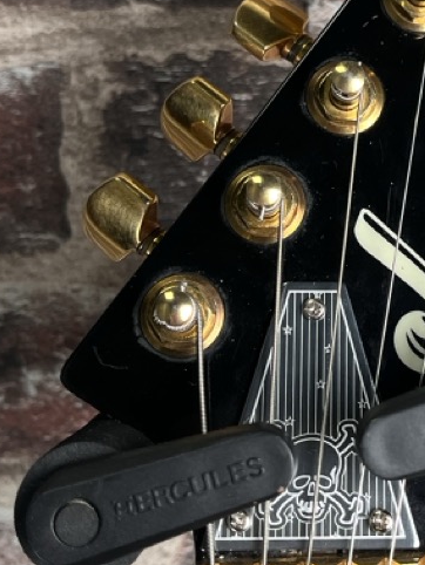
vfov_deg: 28.0
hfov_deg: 20.8
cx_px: 397
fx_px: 1129
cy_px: 193
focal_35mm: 69
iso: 64
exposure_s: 1/121
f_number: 1.6
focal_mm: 5.1
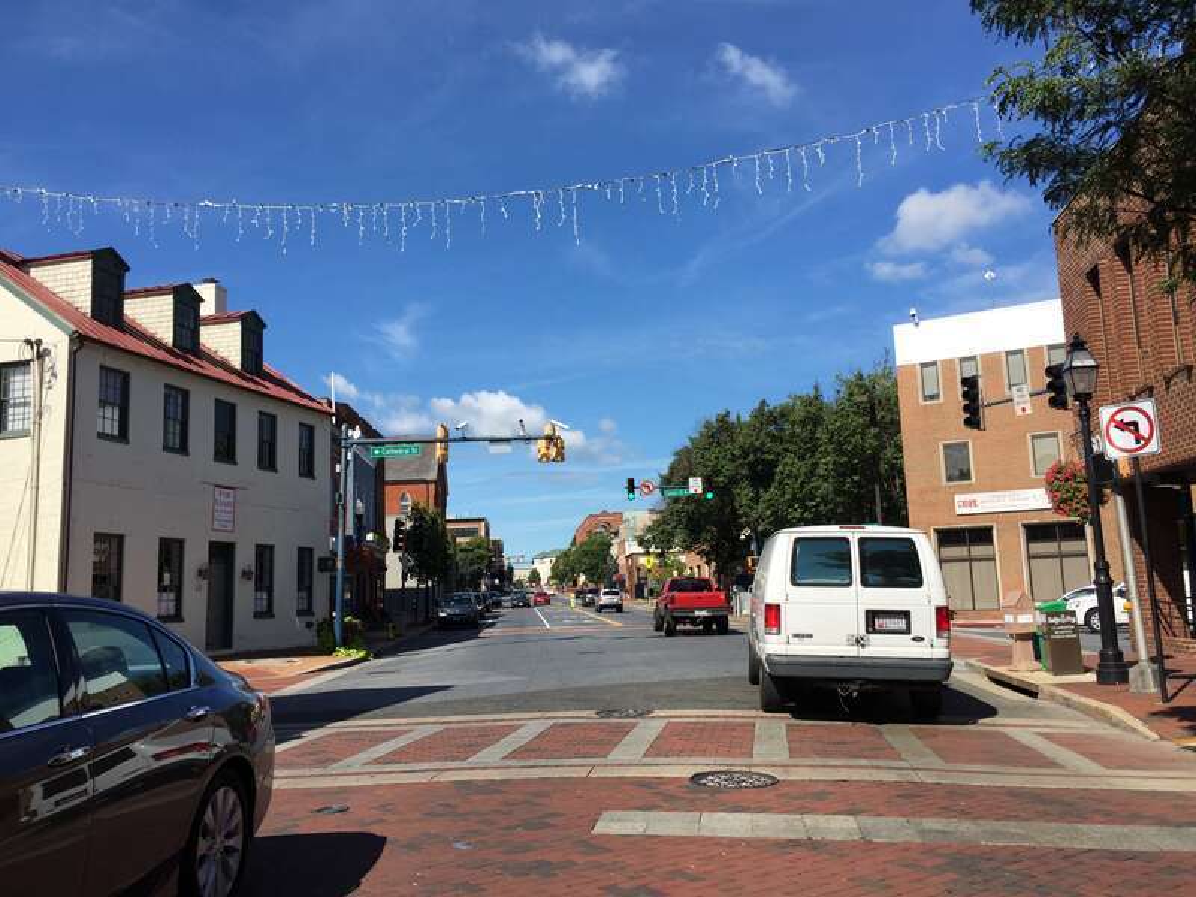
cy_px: 448
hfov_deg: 61.7
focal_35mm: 29
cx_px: 598
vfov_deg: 48.2
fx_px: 1002
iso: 32
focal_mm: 4.15
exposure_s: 1/2198
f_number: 2.2
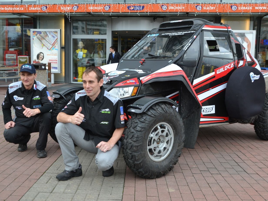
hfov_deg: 44.8
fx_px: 325
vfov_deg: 34.3
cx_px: 139
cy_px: 98
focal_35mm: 42
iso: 400
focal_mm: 24
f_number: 6.3
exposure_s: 1/125
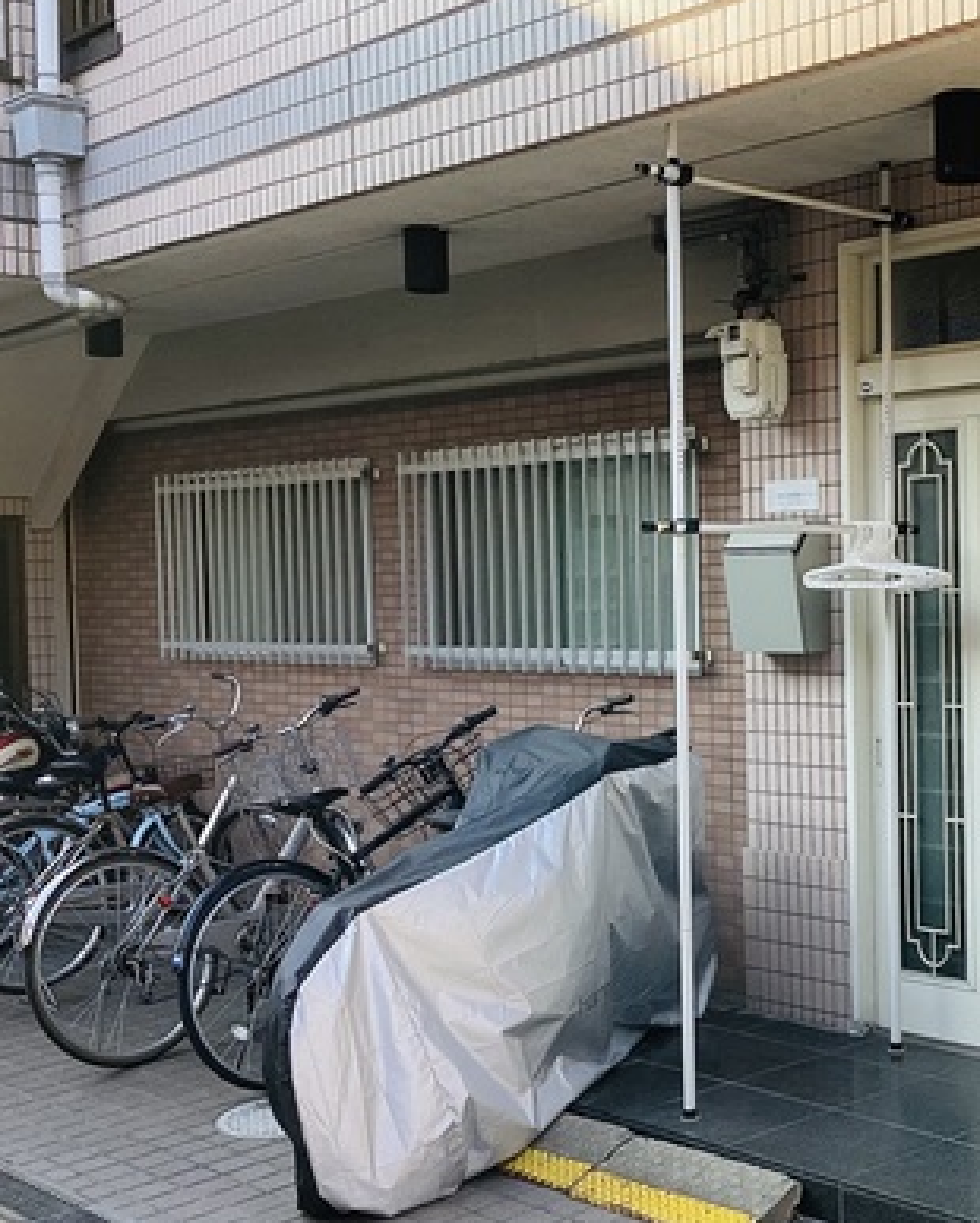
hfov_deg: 29.2
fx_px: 1811
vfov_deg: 37.3
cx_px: 854
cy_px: 664
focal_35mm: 50
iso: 25
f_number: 2.4
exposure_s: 1/187
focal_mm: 3.3
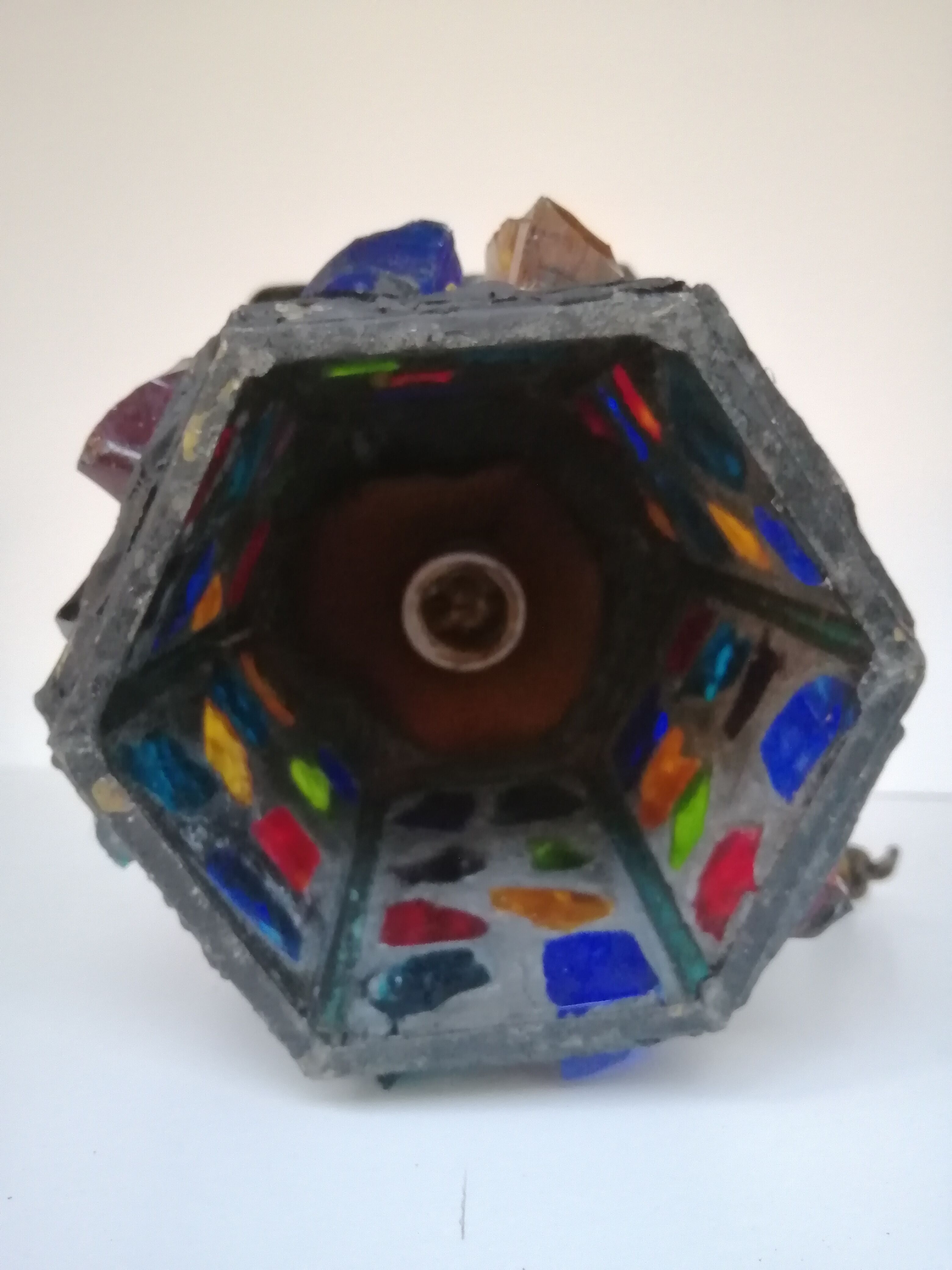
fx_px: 953
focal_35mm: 26
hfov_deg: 53.1
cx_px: 476
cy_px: 635
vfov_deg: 67.3
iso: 500
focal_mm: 3.6
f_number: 1.8
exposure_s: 1/50
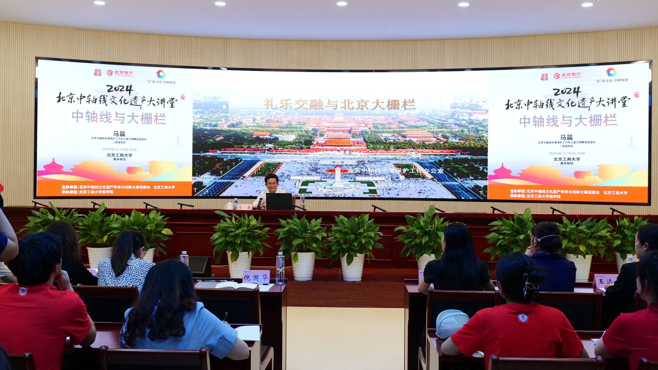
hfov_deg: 55.3
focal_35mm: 36
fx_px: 628
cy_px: 172
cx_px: 330
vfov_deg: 32.8
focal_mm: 34
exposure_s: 1/200
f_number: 6.3
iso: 3200
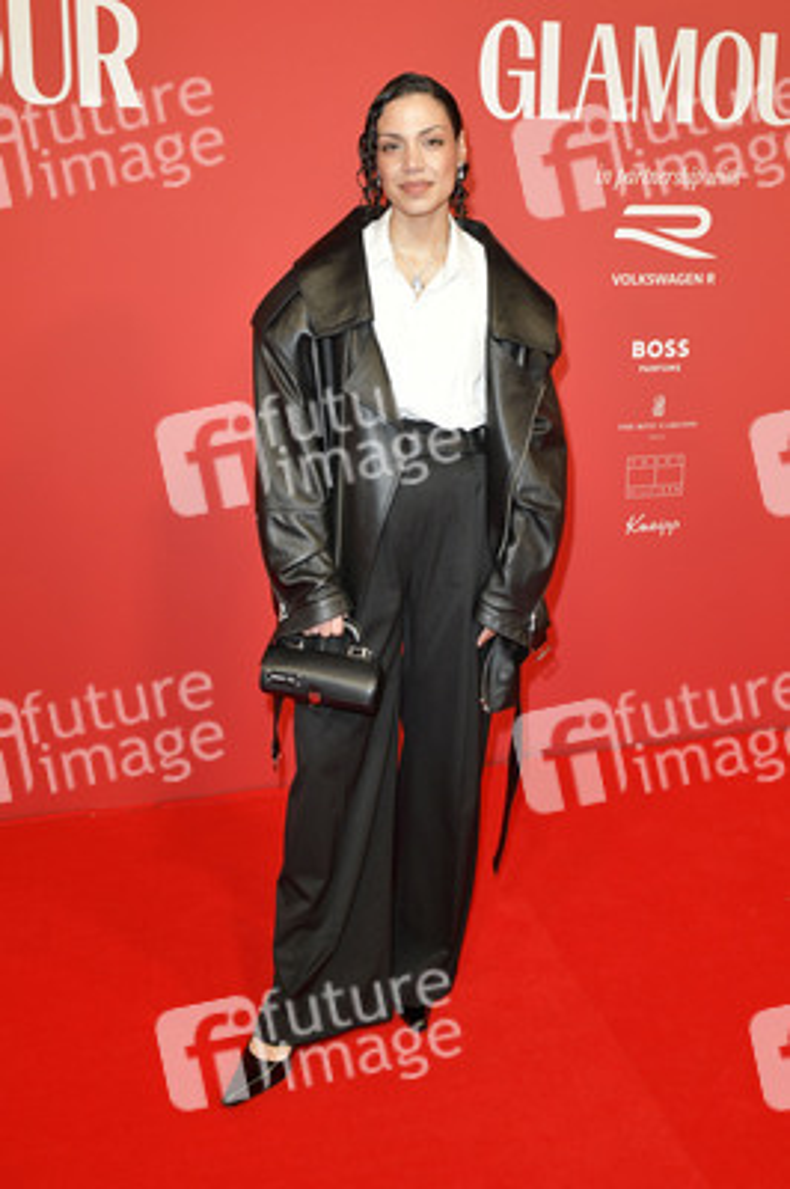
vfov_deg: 73.8
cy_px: 594
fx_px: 791
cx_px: 395
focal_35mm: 24
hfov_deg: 53.1
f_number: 6.3
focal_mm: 24
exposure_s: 1/250
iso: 1600
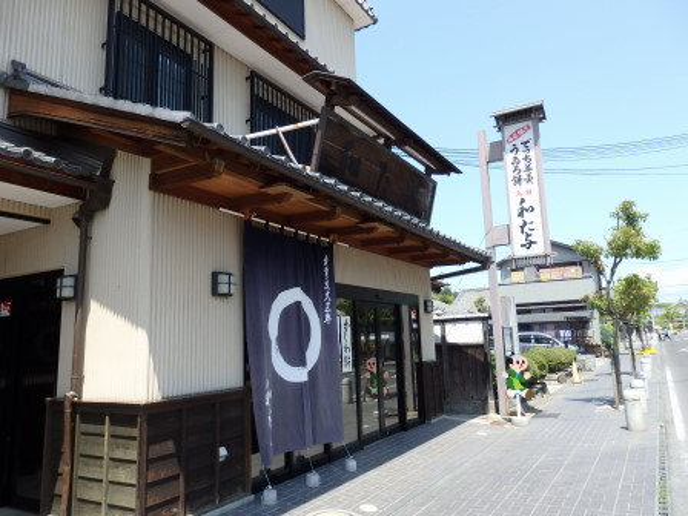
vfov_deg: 54.9
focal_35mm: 25
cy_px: 258
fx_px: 497
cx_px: 344
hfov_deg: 69.4
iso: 125
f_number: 3
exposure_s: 1/800
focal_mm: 4.5
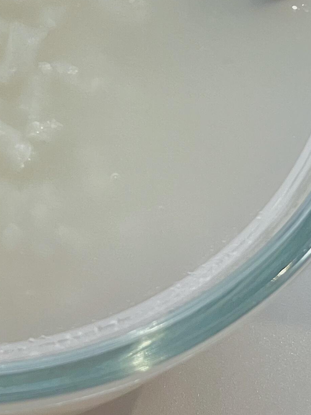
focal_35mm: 170
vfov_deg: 11.2
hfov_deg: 8.6
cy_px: -193
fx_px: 2036
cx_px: -87
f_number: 2
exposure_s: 1/99
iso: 100
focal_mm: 6
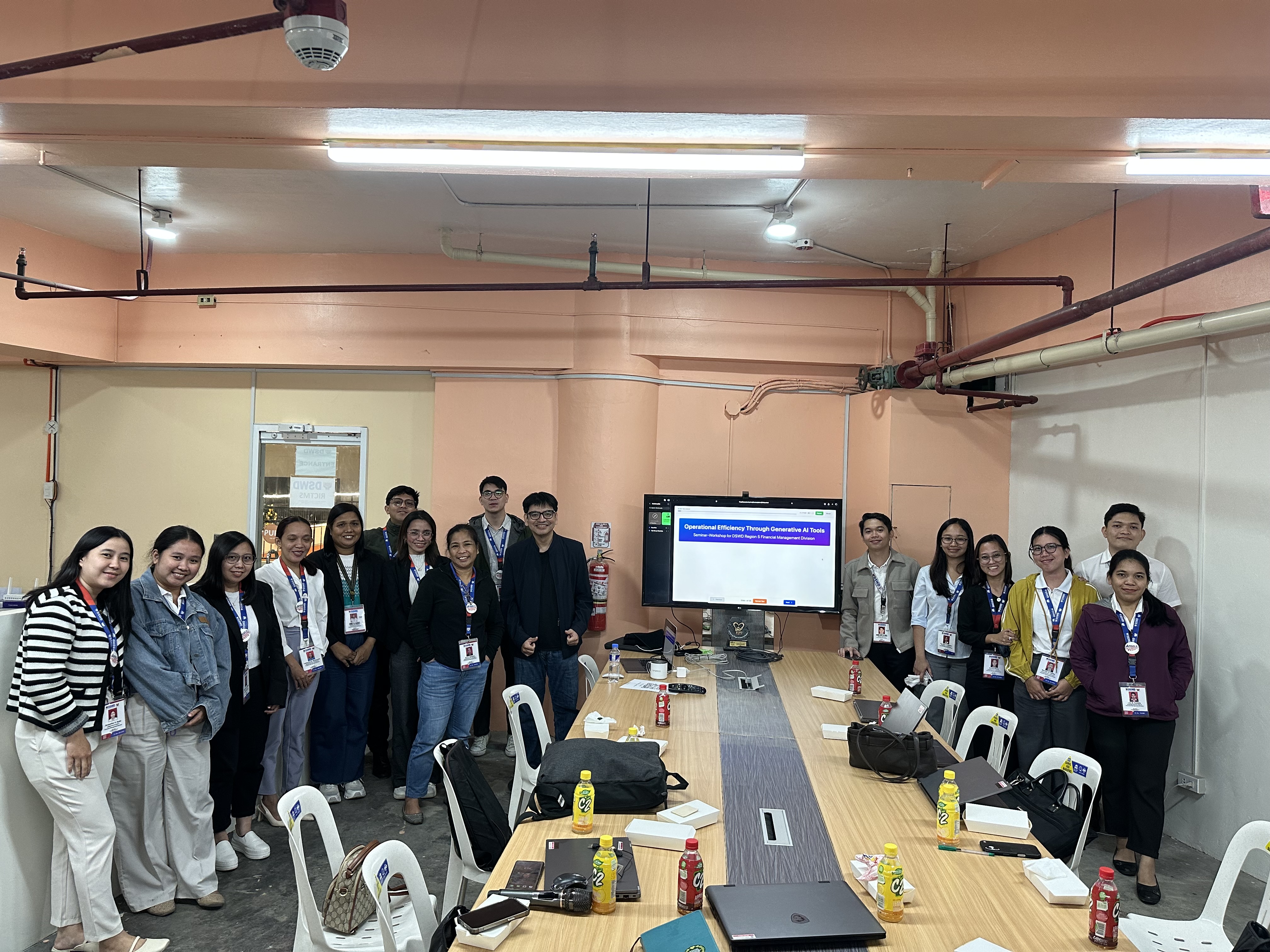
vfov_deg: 56.8
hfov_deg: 71.6
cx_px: 635
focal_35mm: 24
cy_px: 476
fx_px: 881
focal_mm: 6.86
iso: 200
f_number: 1.78
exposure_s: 1/60
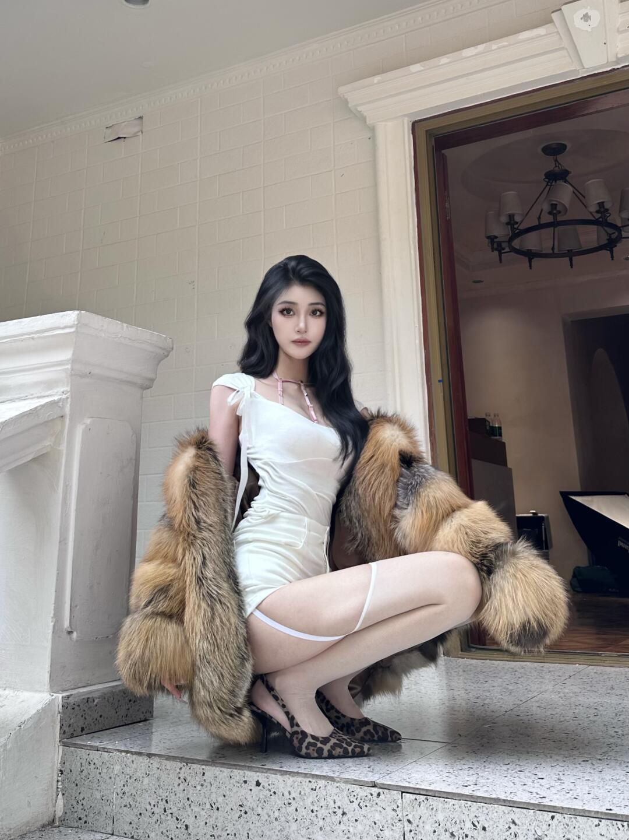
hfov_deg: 56.8
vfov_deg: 71.6
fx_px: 582
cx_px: 314
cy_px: 420
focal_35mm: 24
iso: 64
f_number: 1.78
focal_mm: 6.86
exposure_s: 1/216
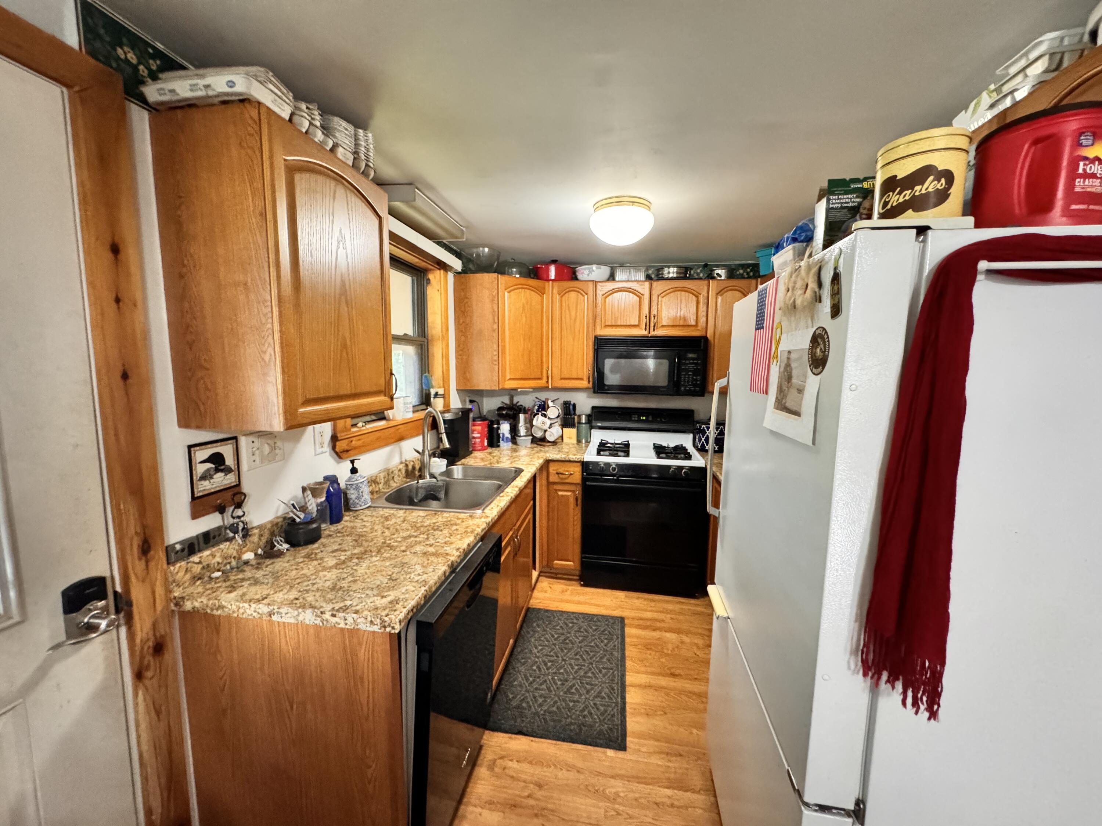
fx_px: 446
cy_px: 413
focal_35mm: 14
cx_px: 551
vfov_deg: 85.7
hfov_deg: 102.1
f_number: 2.2
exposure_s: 1/60
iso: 1250
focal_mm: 2.22
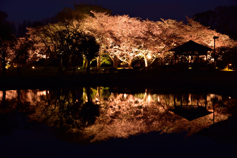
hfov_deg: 31.0
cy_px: 79
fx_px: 428
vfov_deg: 20.9
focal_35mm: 65
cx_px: 118
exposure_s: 10
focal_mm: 65
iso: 400
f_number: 8
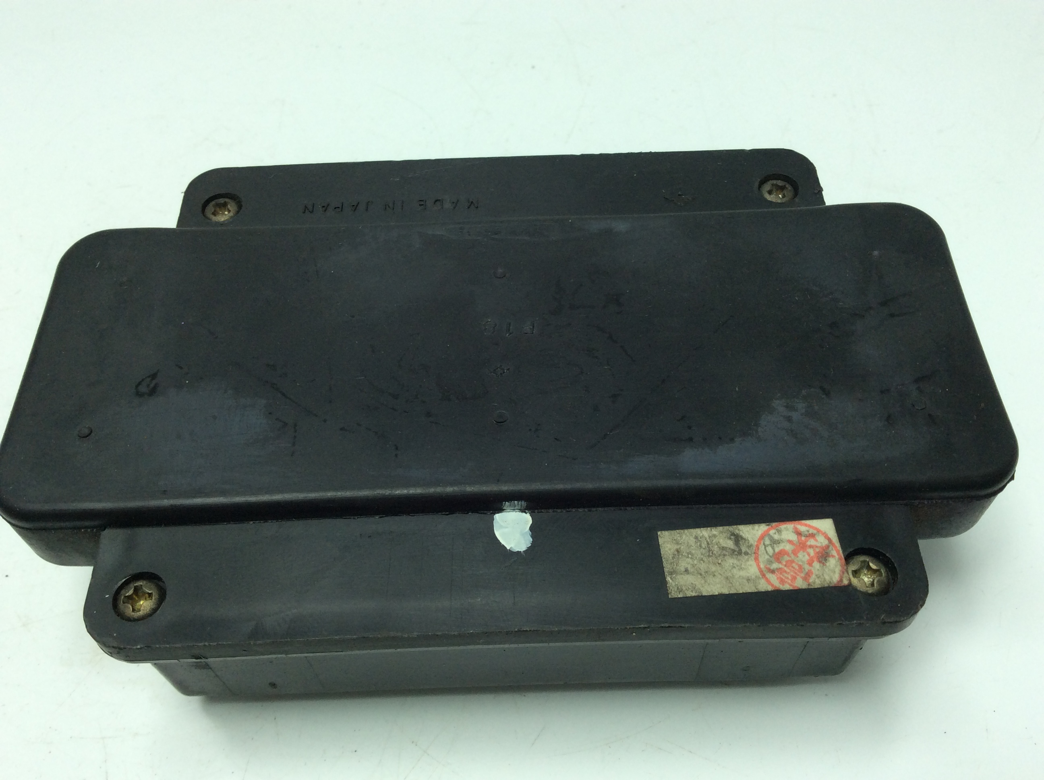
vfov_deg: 44.1
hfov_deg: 56.9
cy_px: 390
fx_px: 964
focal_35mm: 32
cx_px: 522
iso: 32
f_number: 2.4
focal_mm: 3.3
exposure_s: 1/318
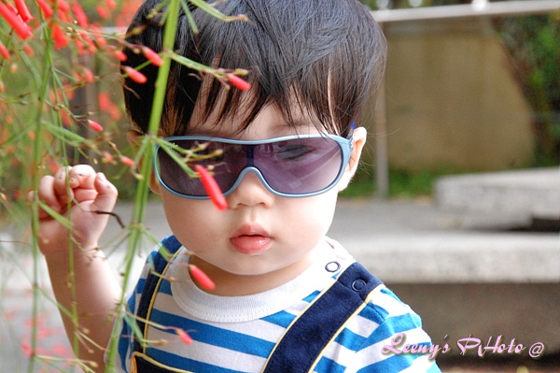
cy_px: 186
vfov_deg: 9.3
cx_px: 280
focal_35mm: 147
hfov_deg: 14.0
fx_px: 2285
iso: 1600
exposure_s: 1/60
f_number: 13
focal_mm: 98
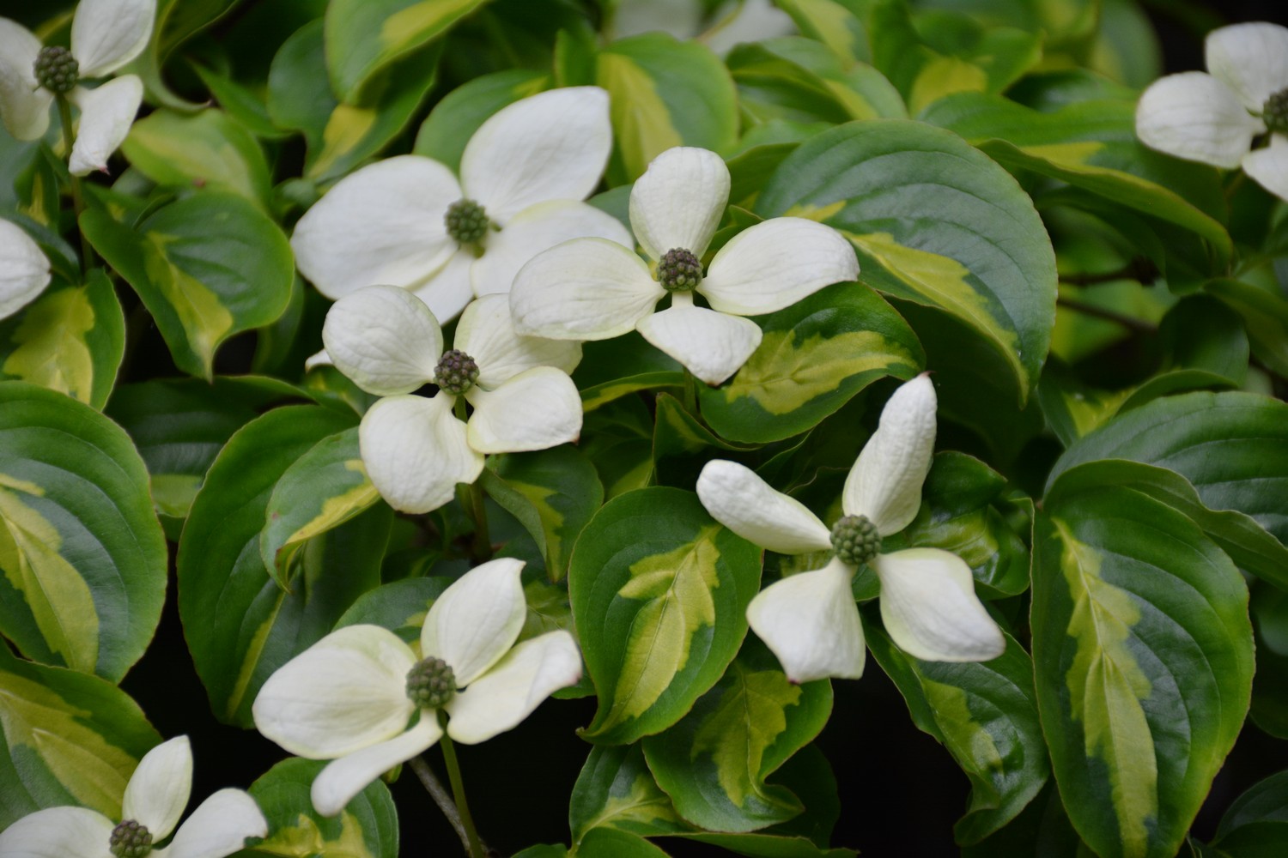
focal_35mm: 210
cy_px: 429
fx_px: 7513
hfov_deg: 9.8
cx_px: 644
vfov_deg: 6.5
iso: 400
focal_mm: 140
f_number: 5.6
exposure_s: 1/500
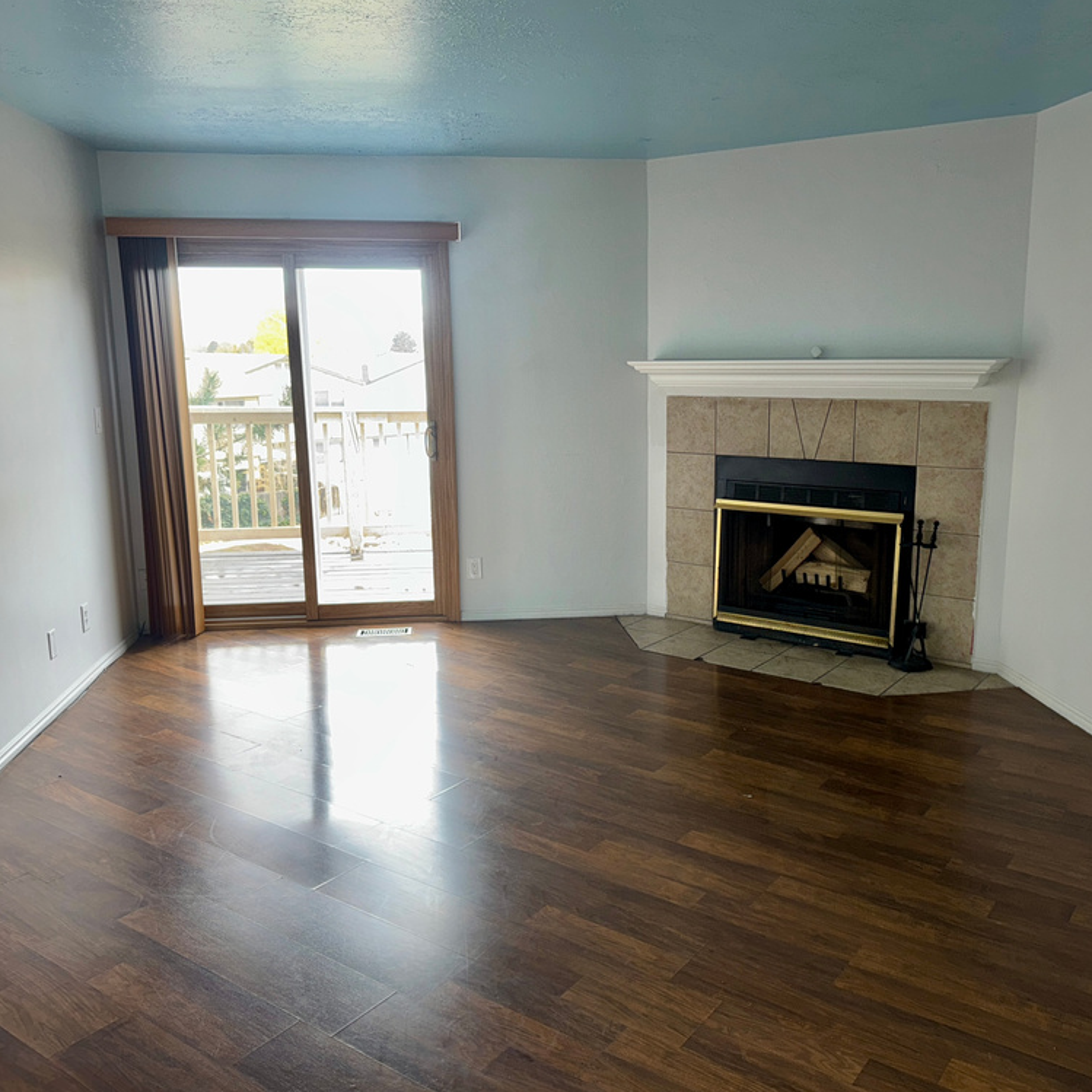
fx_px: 1035
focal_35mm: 29
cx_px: 593
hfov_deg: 55.5
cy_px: 544
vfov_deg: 55.6
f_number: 1.78
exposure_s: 1/30
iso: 64
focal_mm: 6.76
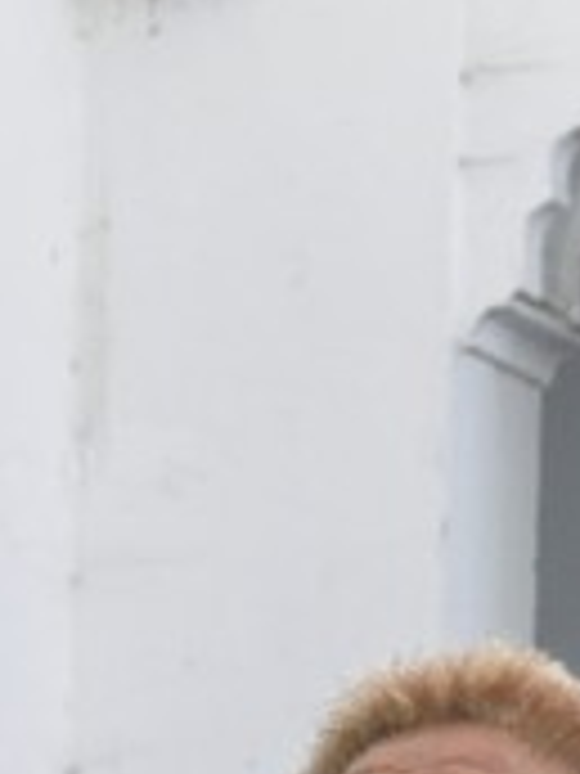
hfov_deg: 4.7
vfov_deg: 7.0
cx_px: 2545
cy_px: 1156
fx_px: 6211
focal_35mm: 278
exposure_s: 1/125
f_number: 4
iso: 800
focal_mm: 31
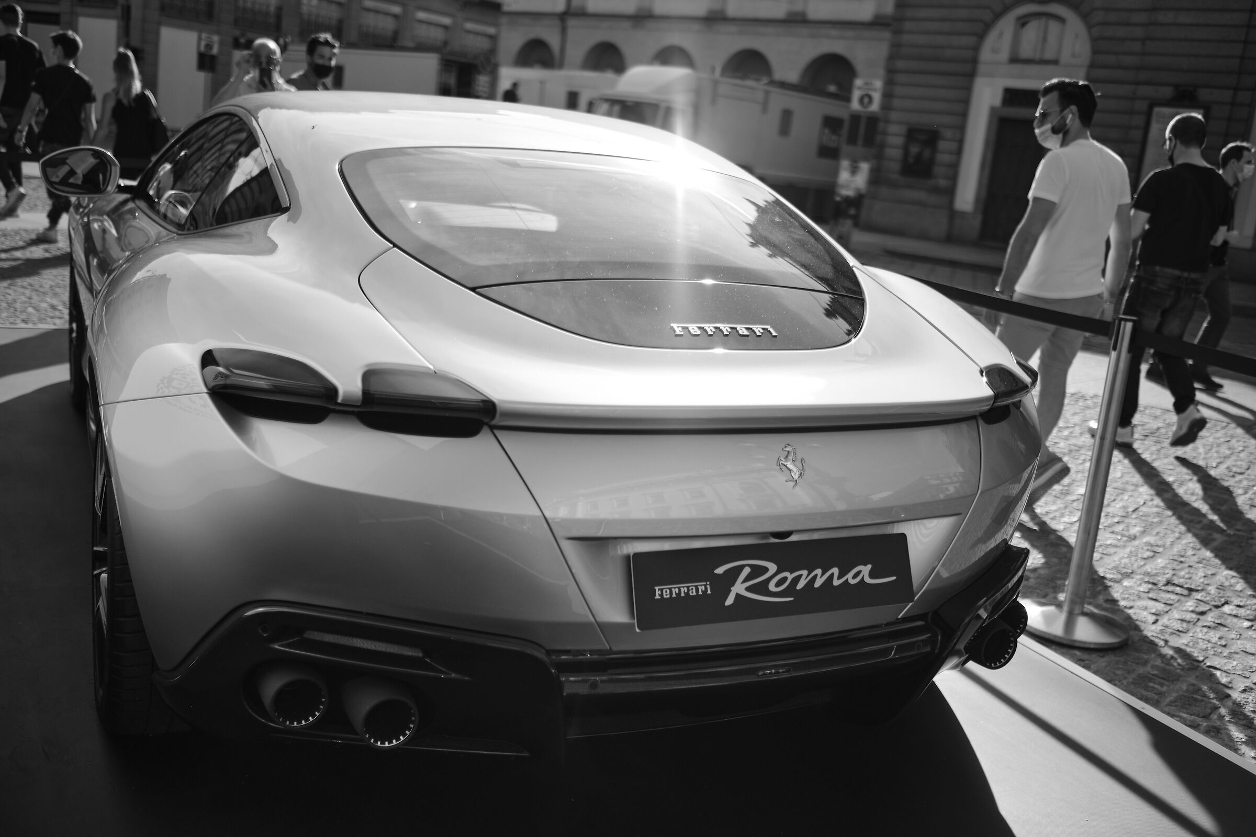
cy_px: 418
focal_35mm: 35
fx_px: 1221
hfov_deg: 54.4
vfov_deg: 37.9
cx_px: 628
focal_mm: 23
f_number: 1.4
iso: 200
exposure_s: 1/6000
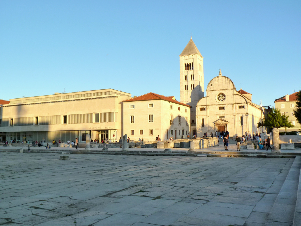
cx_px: 150
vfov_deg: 41.8
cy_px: 113
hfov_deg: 54.0
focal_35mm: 34
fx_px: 296
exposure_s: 1/250
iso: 125
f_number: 5
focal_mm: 6.1
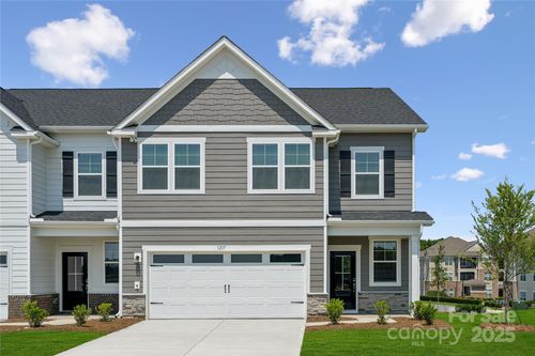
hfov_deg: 54.5
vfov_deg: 37.8
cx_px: 268
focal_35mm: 35
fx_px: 520
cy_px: 178
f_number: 5
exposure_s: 1/1250
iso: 100
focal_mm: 35
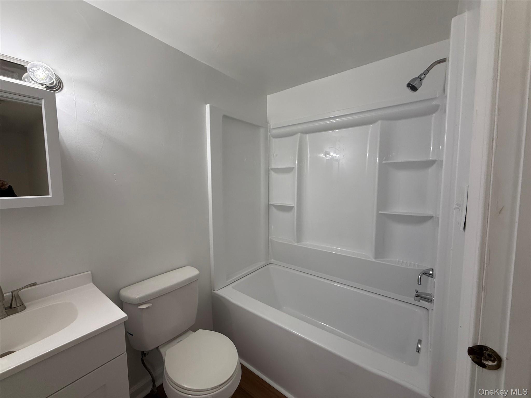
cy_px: 199
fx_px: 215
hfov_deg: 102.1
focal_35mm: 14
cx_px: 266
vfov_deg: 85.7
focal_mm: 2.22
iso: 160
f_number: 2.2
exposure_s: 1/120
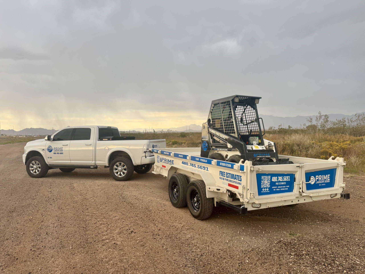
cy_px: 137
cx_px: 182
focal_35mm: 24
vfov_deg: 56.8
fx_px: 253
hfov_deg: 71.6
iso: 100
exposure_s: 1/121
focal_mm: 6.76
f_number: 1.78
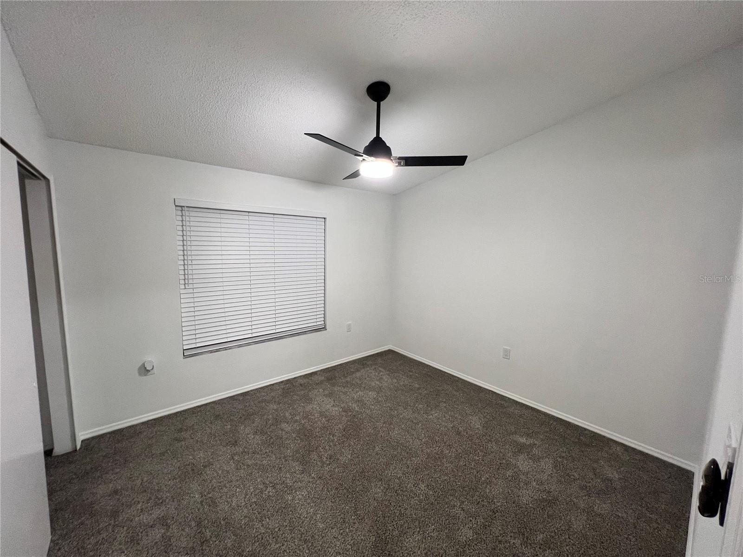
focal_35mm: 13
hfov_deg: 106.2
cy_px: 278
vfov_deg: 89.9
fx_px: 279
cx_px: 372
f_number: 1.8
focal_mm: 1.57
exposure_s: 1/60
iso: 320
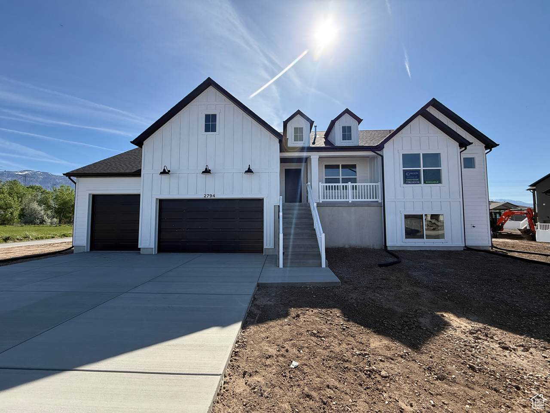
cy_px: 206
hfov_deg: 102.1
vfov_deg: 85.7
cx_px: 275
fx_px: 222
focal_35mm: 14
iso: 64
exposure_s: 1/1534
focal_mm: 2.22
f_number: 2.2
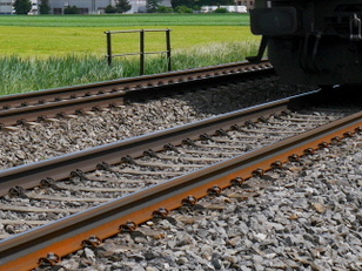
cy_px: -36
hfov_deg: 13.8
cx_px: 170
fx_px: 1495
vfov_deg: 10.2
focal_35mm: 143
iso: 160
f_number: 10
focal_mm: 20
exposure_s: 1/500
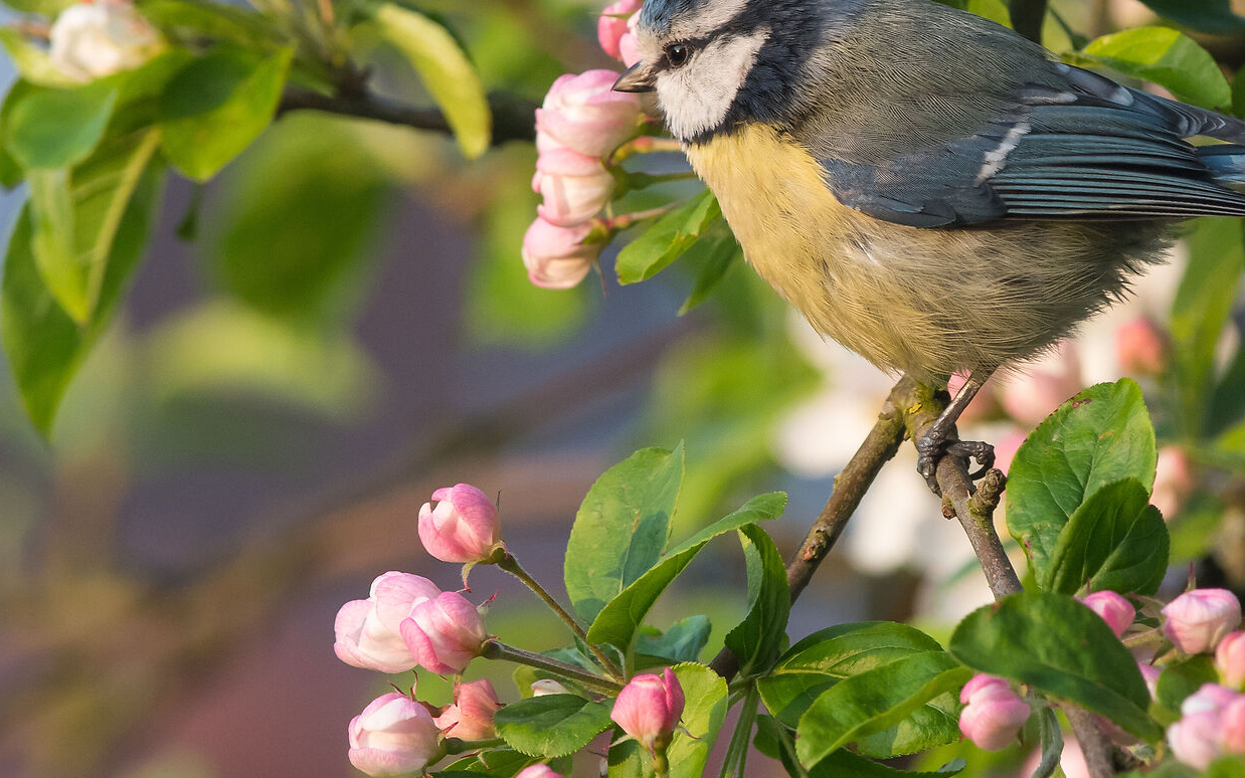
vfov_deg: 1.5
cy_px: 296
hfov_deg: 2.4
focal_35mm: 889
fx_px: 30167
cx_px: 817
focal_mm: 300
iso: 800
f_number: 9
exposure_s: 1/320
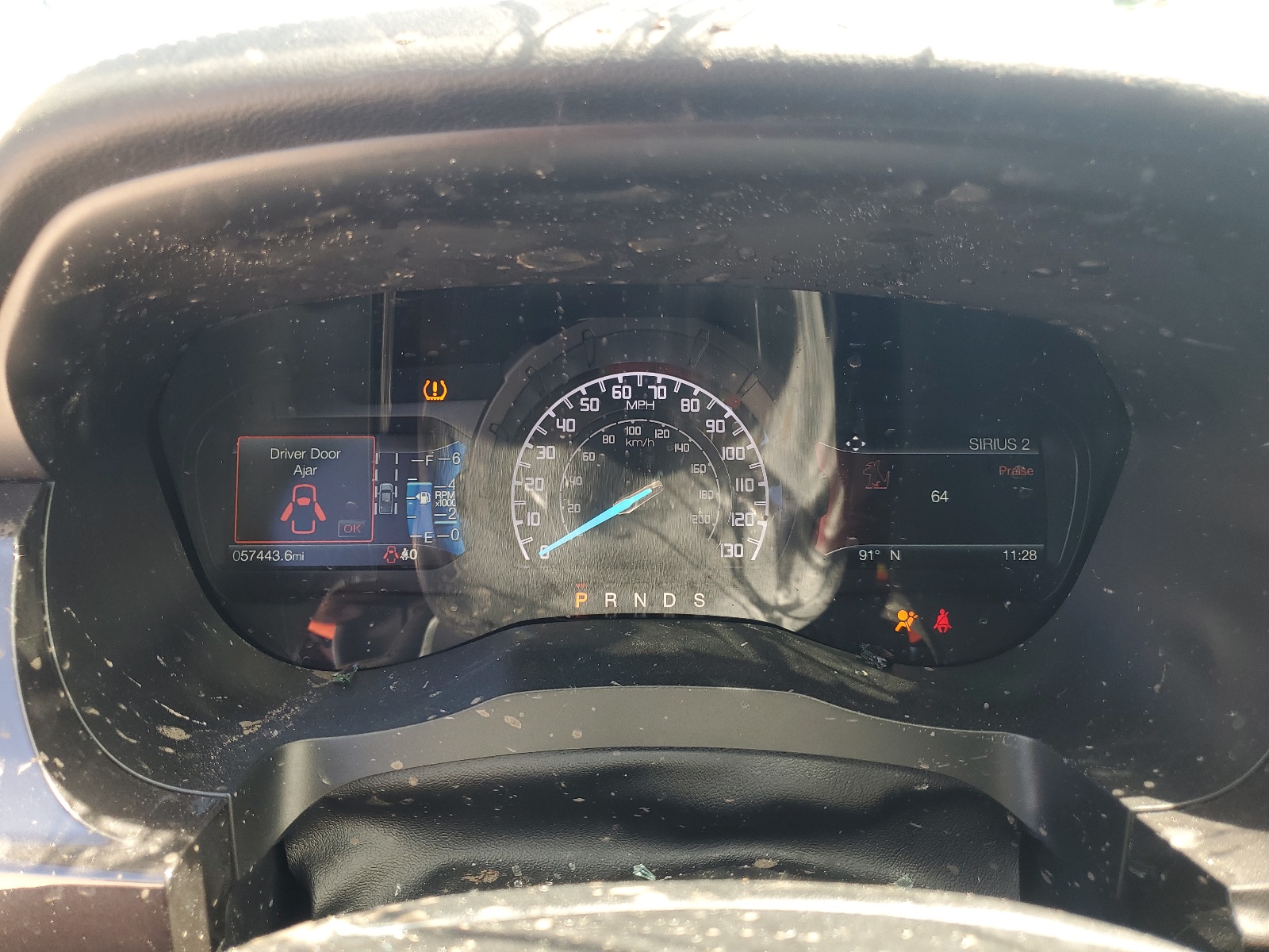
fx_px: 953
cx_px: 634
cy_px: 476
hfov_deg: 67.3
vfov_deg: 53.1
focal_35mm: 26
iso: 50
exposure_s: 1/111
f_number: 1.5
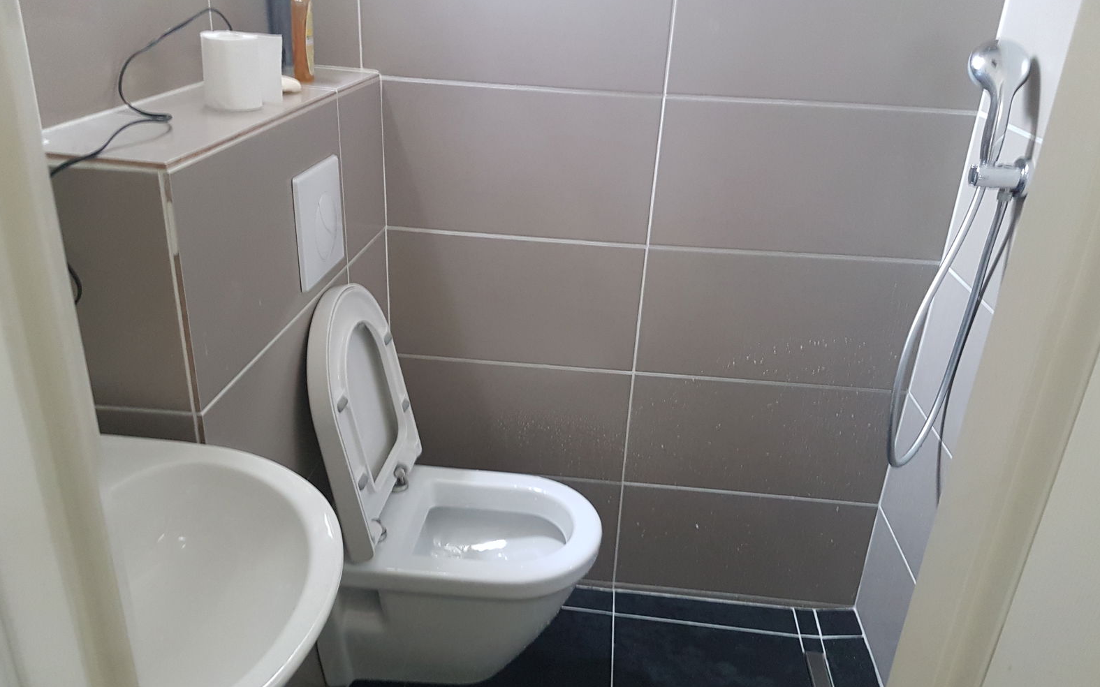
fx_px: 839
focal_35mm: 28
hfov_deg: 66.5
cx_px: 555
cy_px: 409
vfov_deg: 44.3
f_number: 1.7
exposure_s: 1/10
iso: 250
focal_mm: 4.2
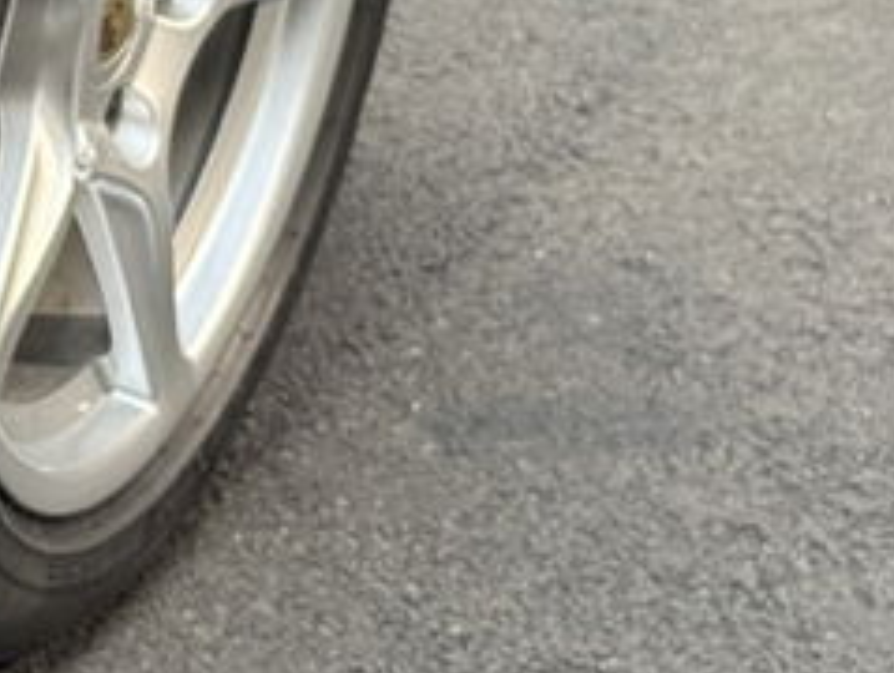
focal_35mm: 154
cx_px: -520
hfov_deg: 12.1
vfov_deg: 9.4
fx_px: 3983
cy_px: -277
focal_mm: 6.76
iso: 200
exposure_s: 1/33
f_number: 1.78
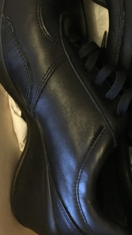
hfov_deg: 22.0
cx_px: 125
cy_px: 94
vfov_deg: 39.0
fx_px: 330
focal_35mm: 53
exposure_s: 1/17
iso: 500
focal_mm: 4.15
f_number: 2.2
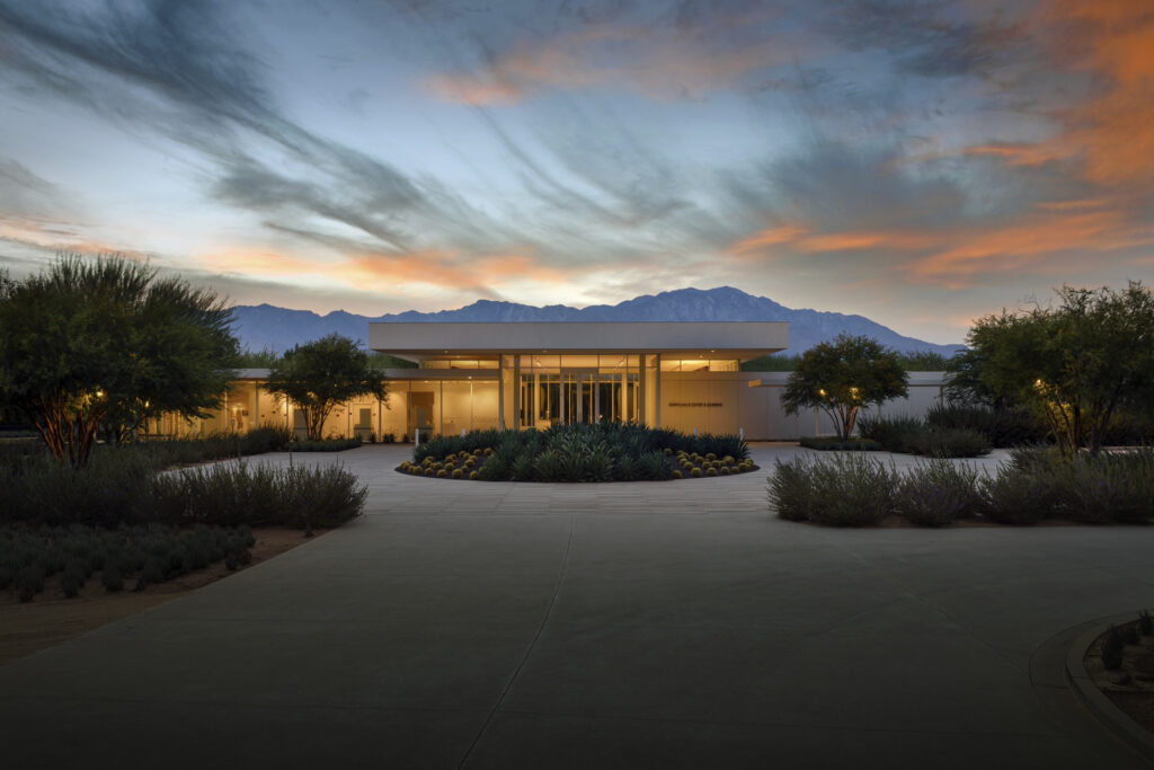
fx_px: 930
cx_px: 577
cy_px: 385
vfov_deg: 45.0
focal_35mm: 29
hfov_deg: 63.7
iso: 64
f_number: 16
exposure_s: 1/2
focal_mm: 29
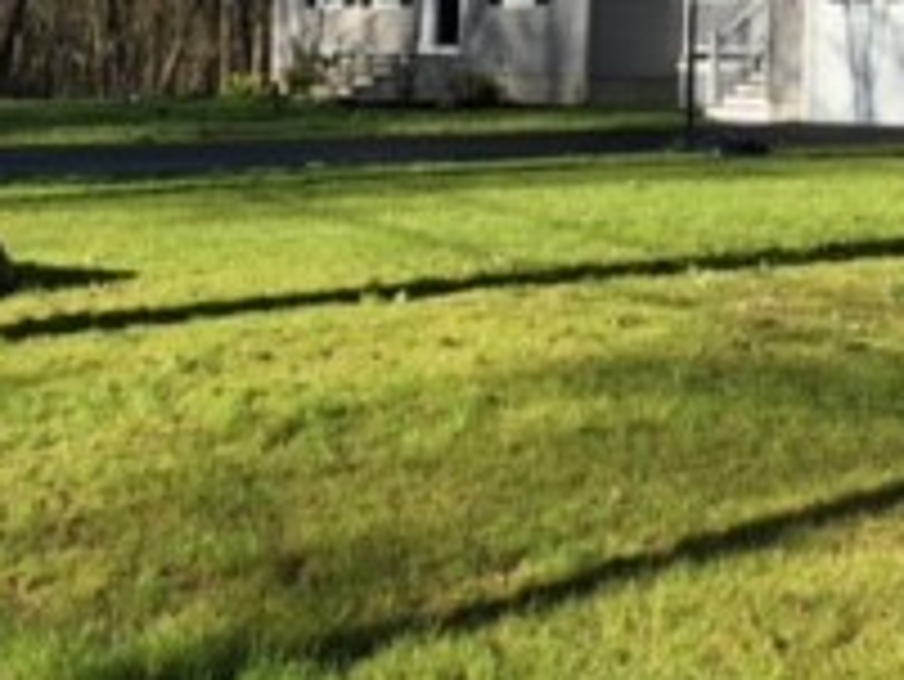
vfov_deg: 16.1
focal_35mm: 89
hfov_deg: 21.1
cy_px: -72
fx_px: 2326
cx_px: 953
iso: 20
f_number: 1.8
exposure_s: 1/1021
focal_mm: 3.99
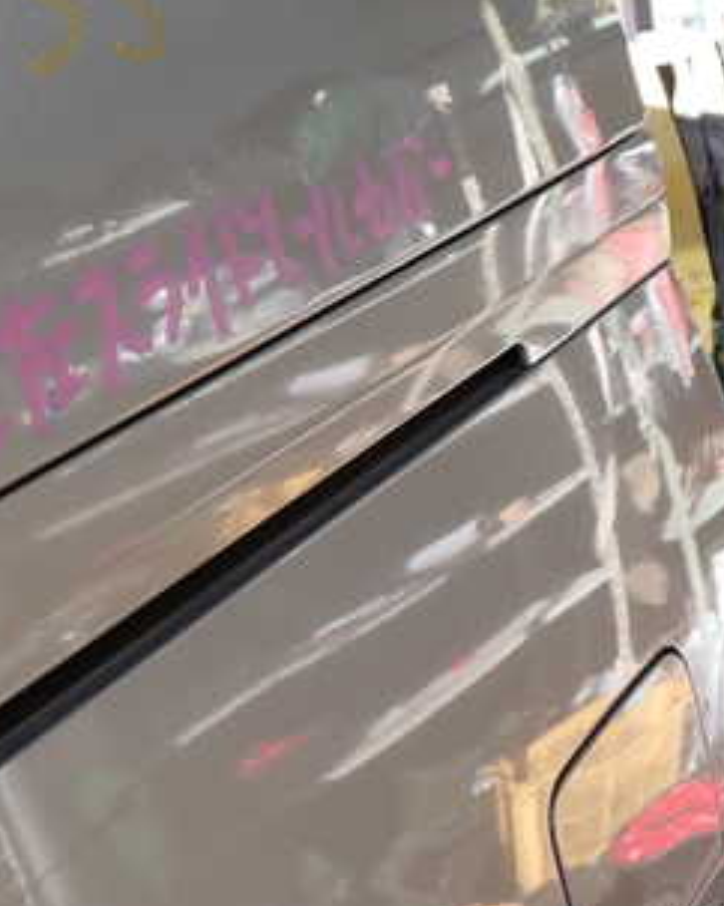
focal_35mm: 58
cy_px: 571
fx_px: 1555
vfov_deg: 32.3
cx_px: -87
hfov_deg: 24.3
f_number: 3.2
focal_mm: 5.4
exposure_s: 1/160
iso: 100
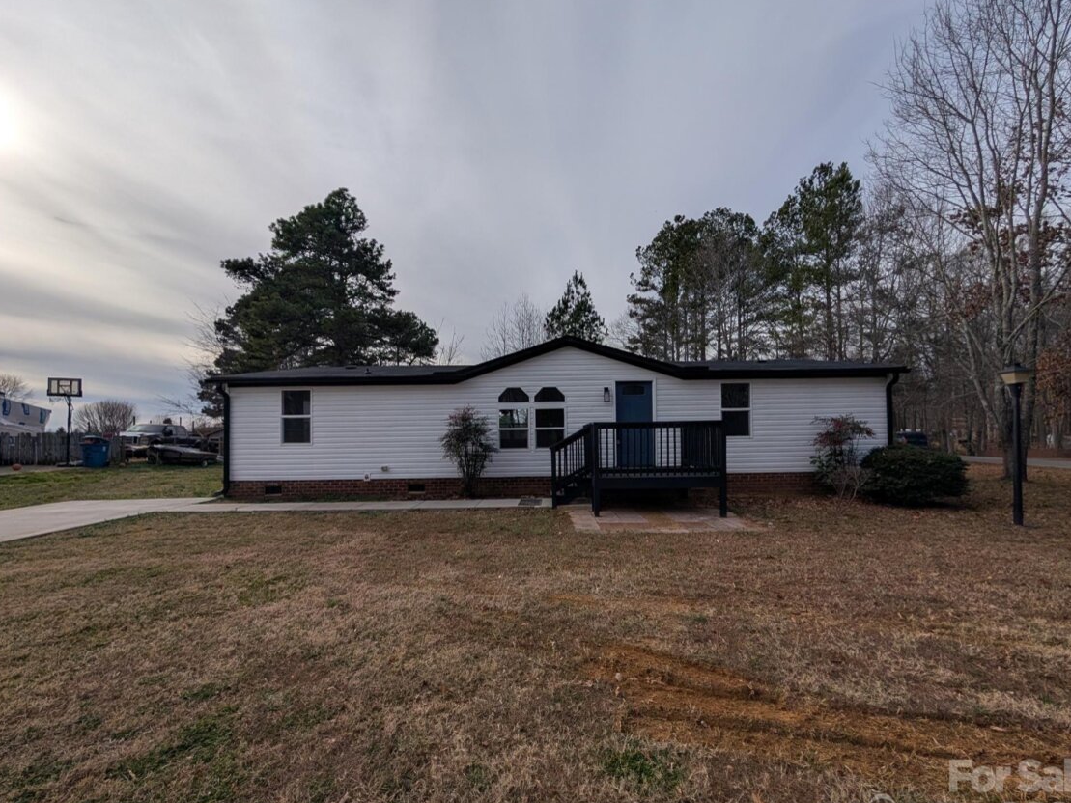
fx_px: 402
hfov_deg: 106.1
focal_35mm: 13
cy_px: 429
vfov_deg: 89.8
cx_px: 556
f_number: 1.7
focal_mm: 2.02
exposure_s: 1/7299
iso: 49
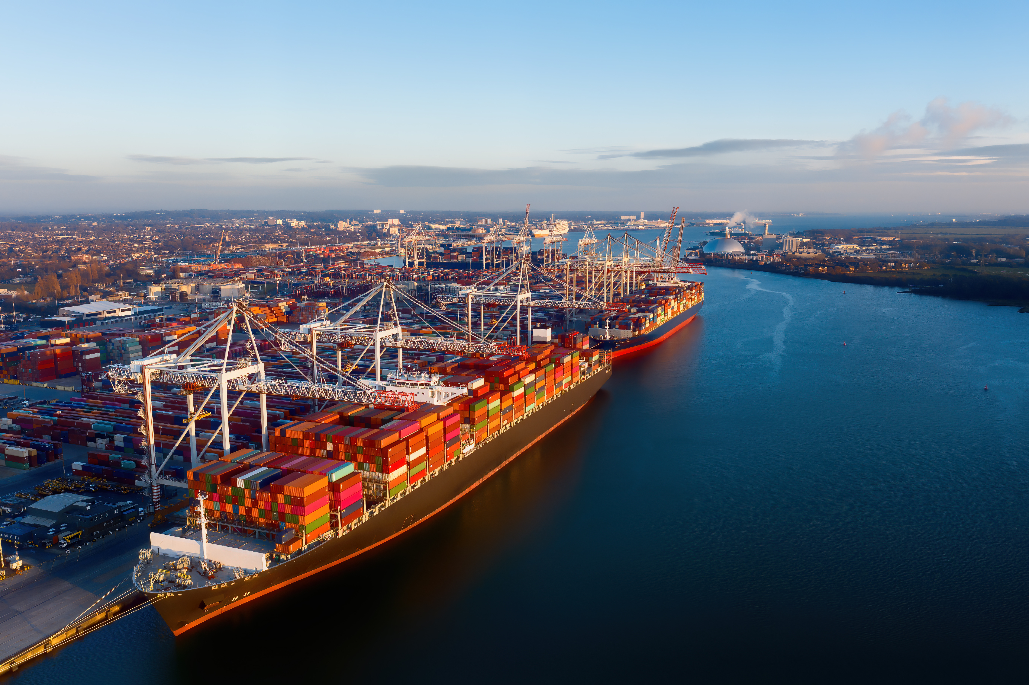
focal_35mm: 28
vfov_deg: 46.4
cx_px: 514
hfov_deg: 65.5
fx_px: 800
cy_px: 342
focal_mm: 10.3
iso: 100
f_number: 4.5
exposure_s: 1/160
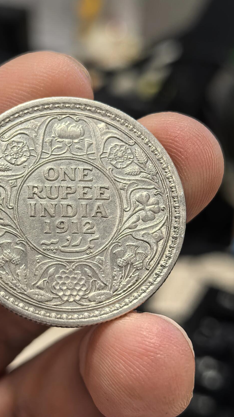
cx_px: 68
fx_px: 706
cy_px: 217
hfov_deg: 18.7
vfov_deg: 32.8
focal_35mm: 64
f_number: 2
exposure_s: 1/100
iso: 250
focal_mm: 6.98
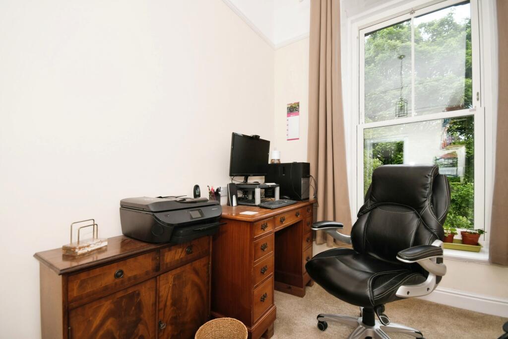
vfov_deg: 77.3
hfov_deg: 100.4
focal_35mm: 15
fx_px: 212
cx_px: 254
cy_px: 170
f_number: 8
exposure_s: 1/60
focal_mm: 10
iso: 400
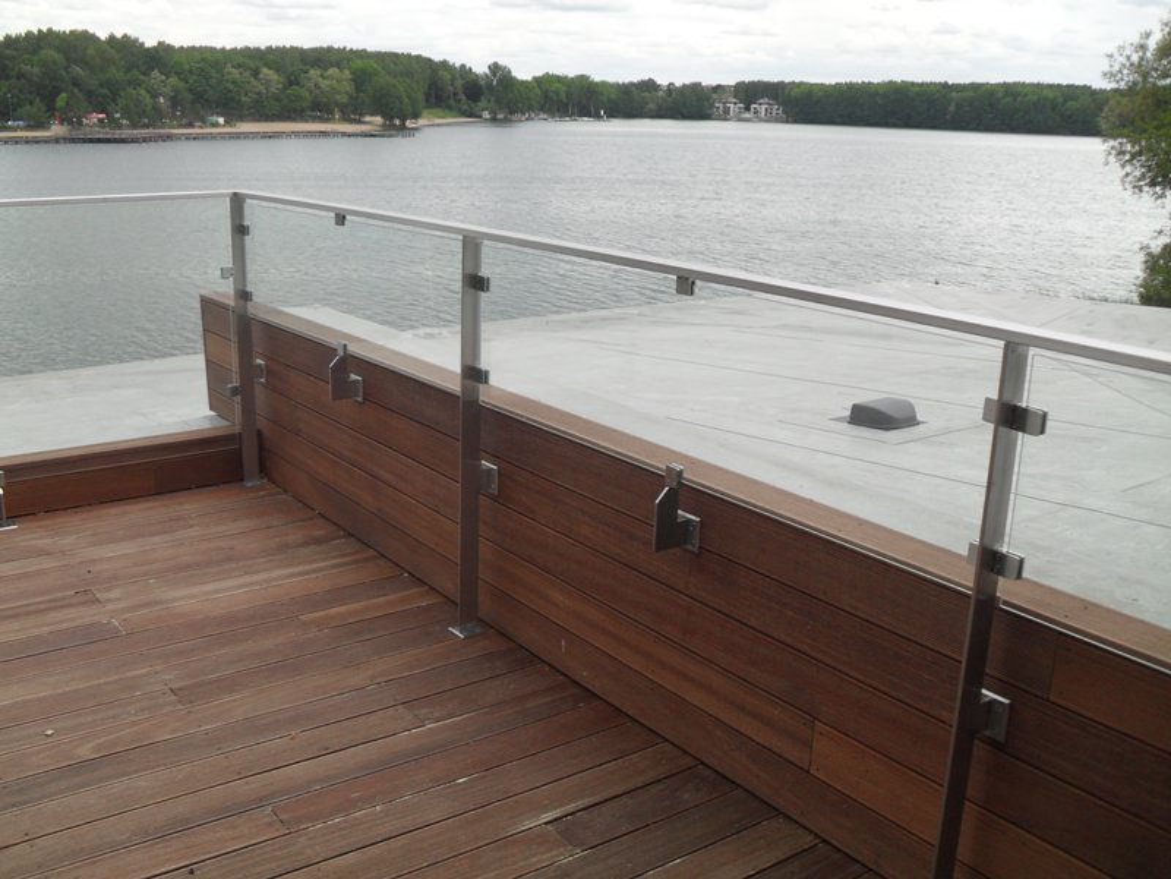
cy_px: 440
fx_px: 1184
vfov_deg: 40.7
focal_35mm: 35
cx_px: 586
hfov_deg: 52.6
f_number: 8.9
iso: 100
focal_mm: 6.2
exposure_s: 1/90
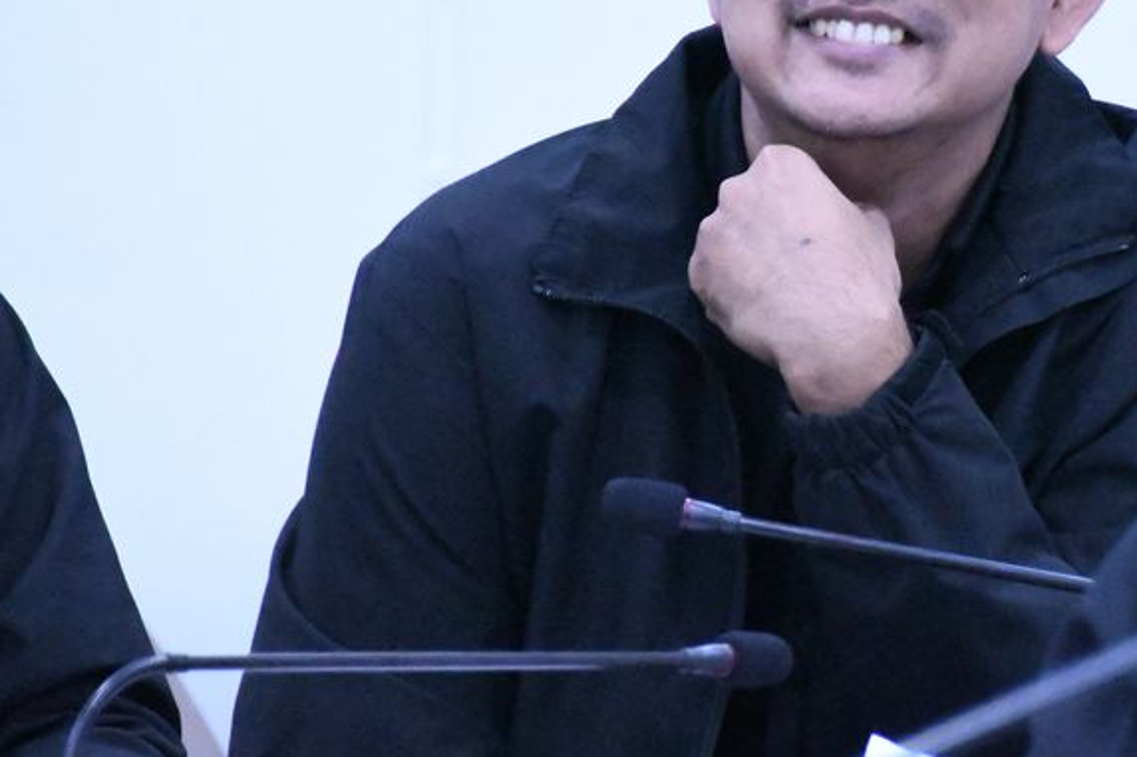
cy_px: 202
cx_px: 843
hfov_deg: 3.7
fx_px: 17807
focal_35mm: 564
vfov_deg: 2.4
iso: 28800
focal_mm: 210
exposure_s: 1/320
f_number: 6.3
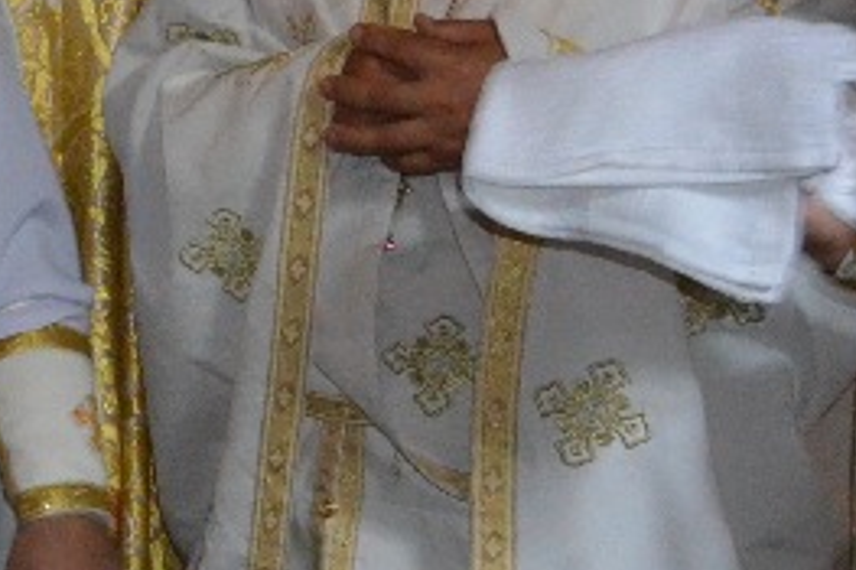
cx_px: -1068
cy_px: 329
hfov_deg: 12.1
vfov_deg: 9.6
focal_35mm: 143
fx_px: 3404
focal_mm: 21
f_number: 3.8
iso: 3200
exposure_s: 1/60
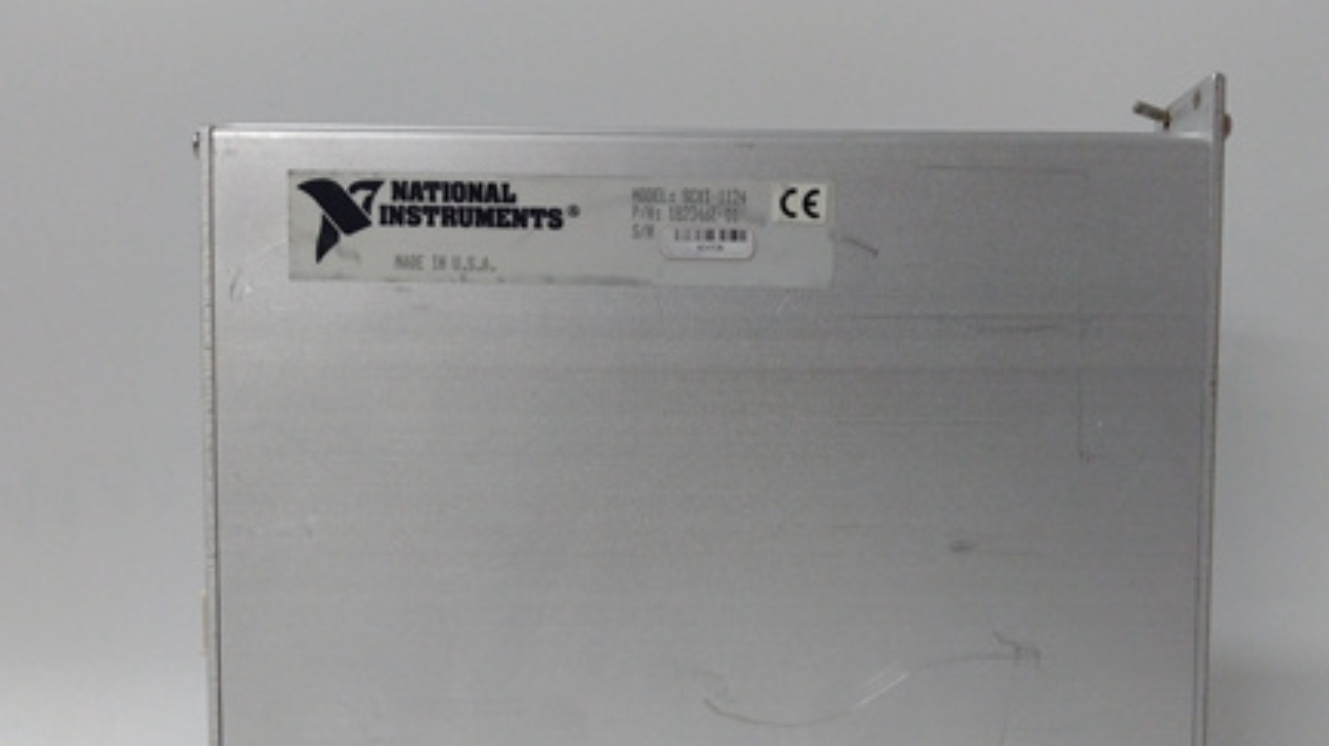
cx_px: 740
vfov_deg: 34.0
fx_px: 1197
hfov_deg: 57.9
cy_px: 542
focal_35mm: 34
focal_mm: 3.79
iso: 294
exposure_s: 1/33
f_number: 2
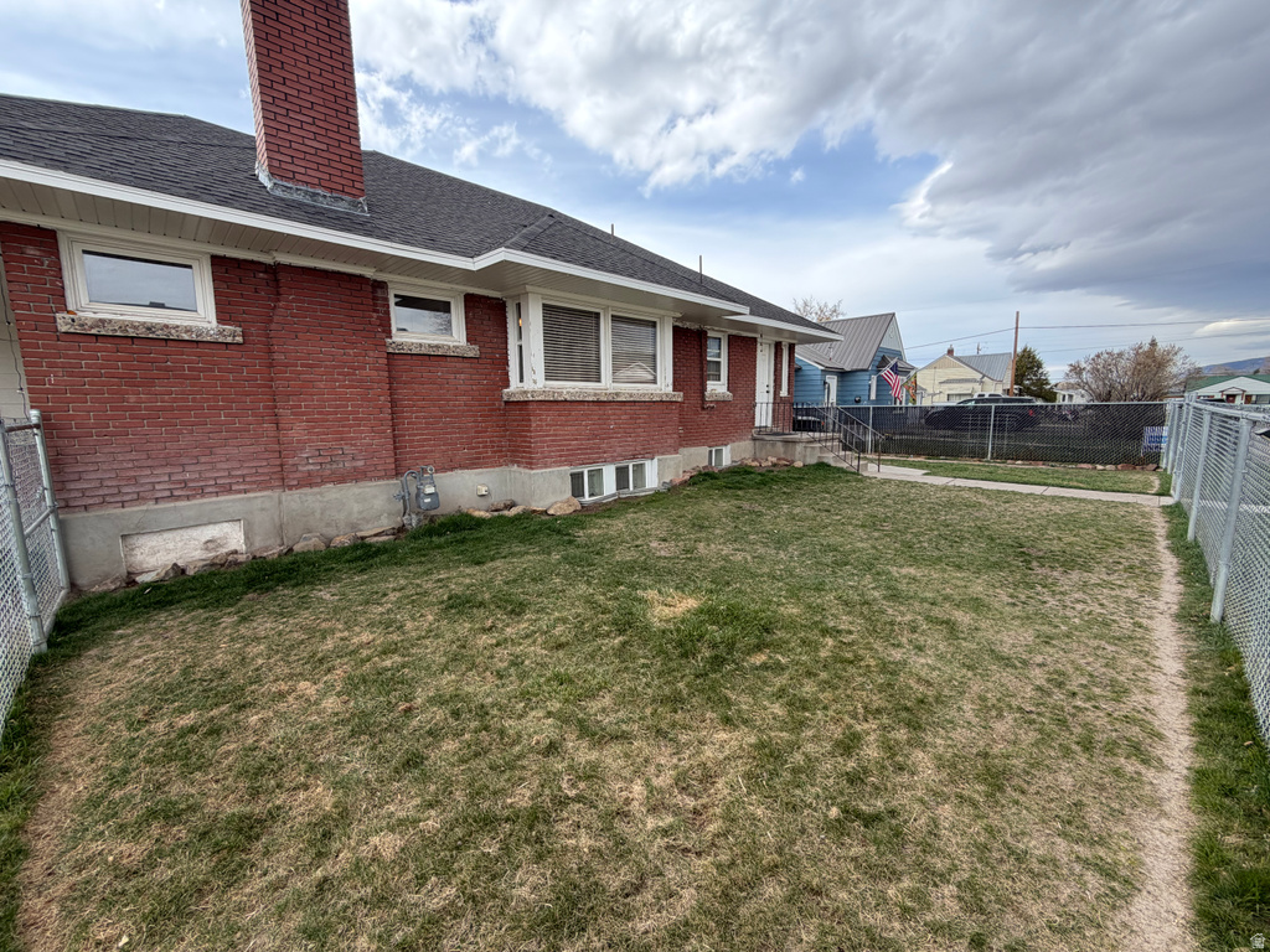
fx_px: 514
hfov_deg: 102.1
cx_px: 635
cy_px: 476
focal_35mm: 14
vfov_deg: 85.7
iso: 40
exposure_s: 1/234
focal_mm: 2.22
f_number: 2.2
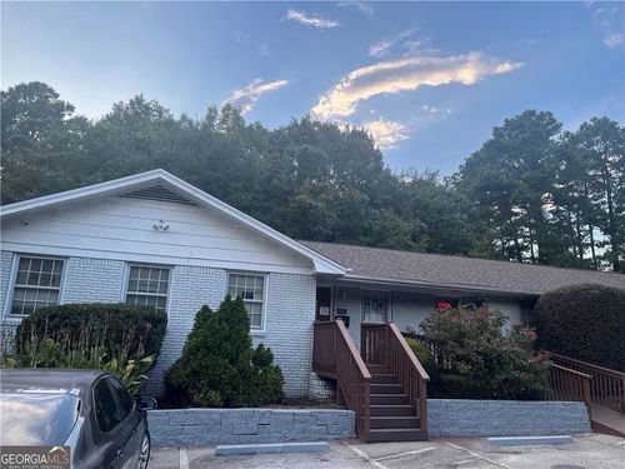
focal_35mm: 26
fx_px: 469
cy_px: 234
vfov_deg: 53.1
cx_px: 312
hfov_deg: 67.3
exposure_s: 1/415
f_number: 1.6
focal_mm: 5.1
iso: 50
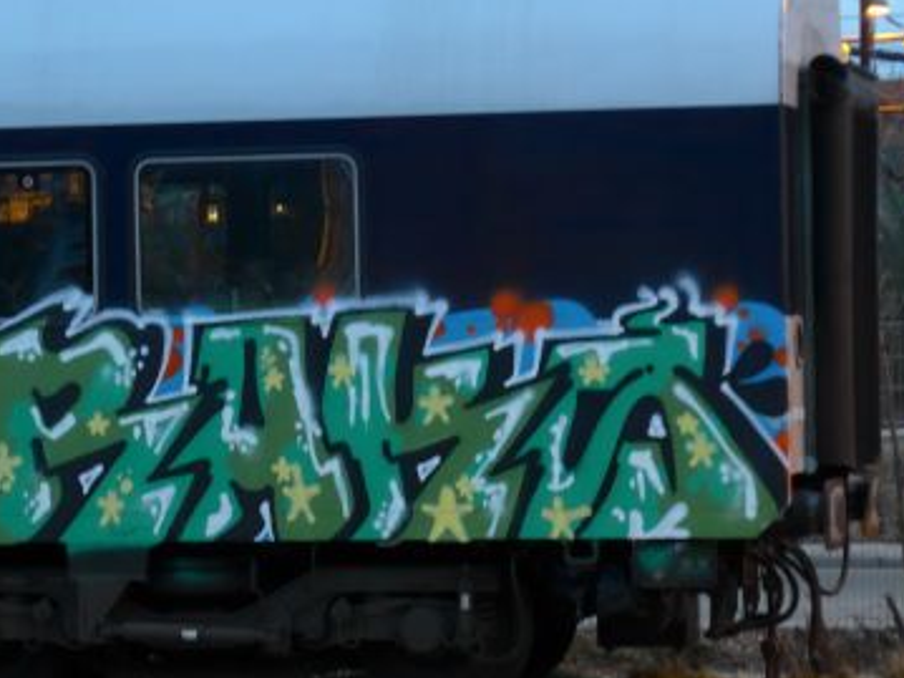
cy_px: 405
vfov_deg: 9.1
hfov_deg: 12.1
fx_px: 4255
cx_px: 320
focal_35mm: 163
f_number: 5
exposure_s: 1/6
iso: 800
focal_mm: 22.9
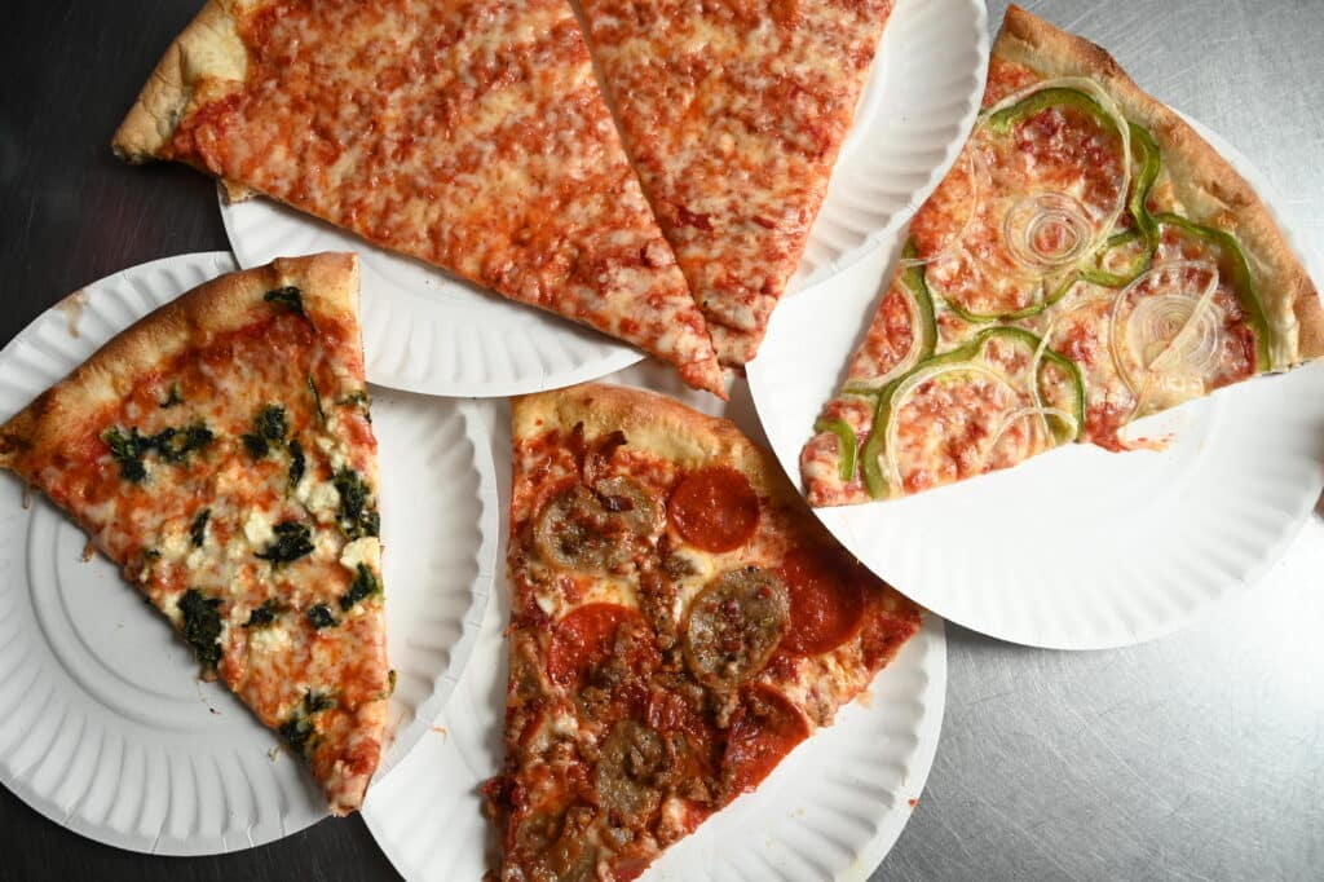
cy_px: 441
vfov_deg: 44.9
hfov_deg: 63.7
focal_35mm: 29
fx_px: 1066
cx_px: 662
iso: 1000
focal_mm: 29
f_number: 6.3
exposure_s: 1/125
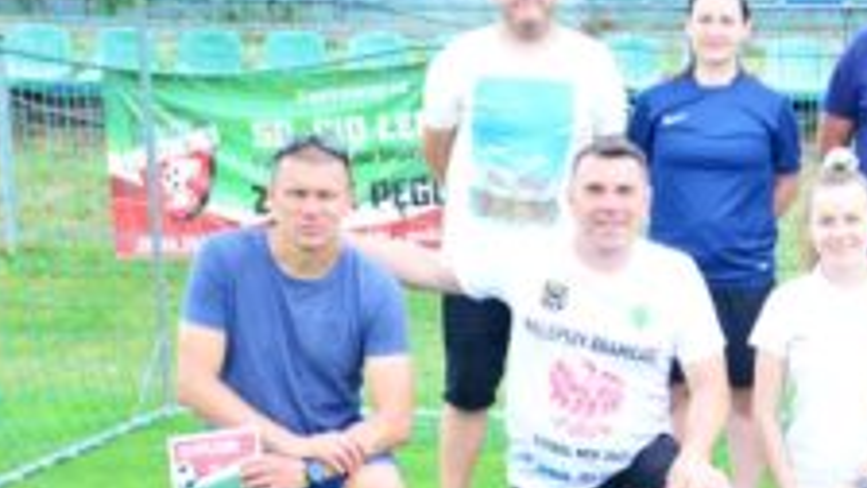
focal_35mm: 84
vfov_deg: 14.4
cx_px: 766
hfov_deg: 24.6
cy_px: 296
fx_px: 1931
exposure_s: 1/320
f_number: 4.2
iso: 400
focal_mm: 30
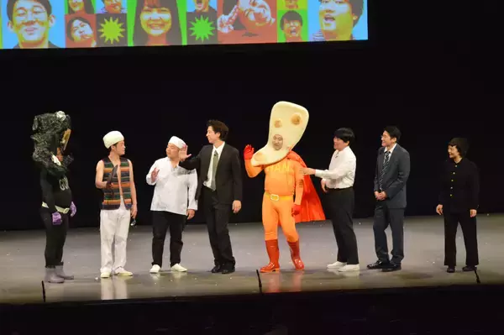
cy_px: 168
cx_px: 252
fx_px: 2560
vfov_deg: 7.5
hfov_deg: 11.2
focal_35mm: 183
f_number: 4.2
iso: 6400
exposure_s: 1/1000
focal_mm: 122
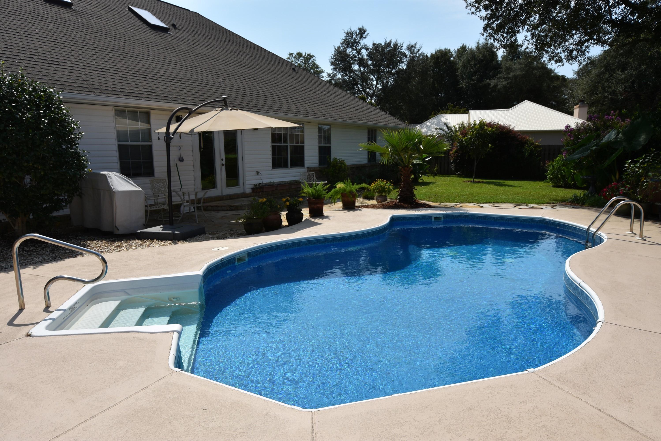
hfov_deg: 73.7
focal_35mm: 24
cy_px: 220
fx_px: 441
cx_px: 330
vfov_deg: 53.2
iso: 100
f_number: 9
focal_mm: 16
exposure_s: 1/250
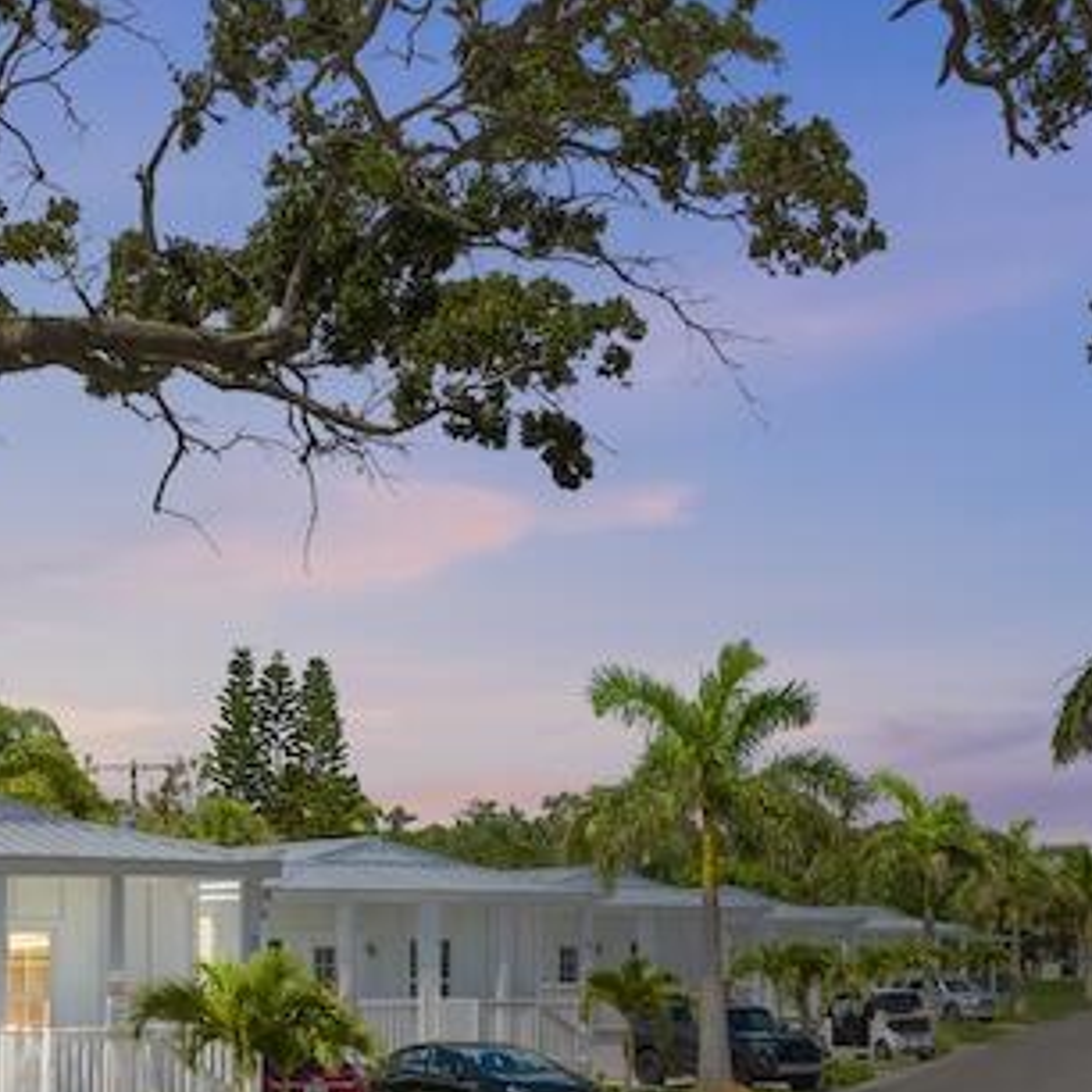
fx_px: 2534
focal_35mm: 71
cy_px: 849
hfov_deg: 24.1
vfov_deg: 24.0
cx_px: 307
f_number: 5.6
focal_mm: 12.29
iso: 100
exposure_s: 1/50
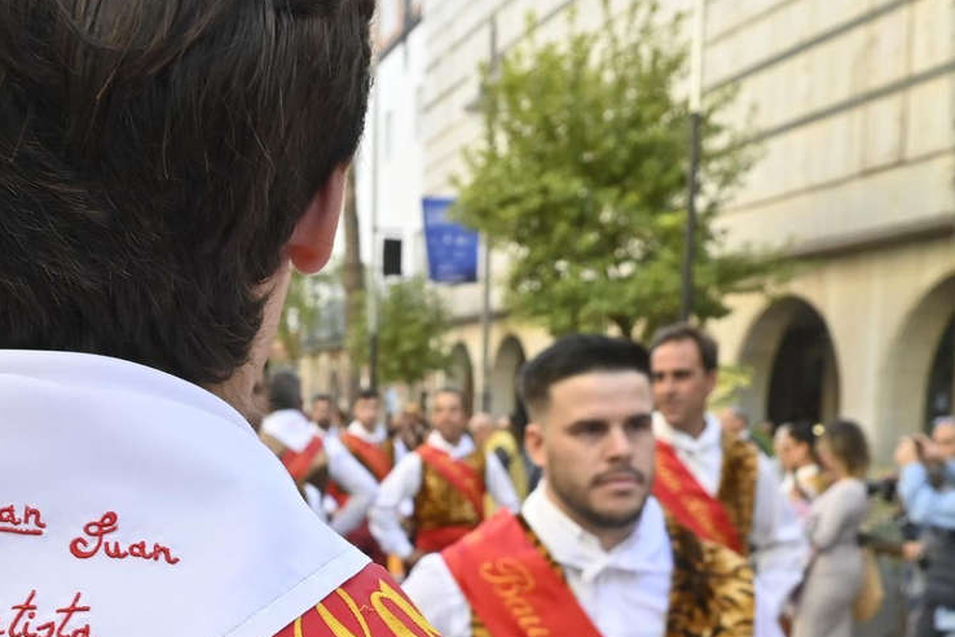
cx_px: 370
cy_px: 601
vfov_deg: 25.0
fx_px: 1379
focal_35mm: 52
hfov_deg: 38.0
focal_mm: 16
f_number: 5
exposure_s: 1/400
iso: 400
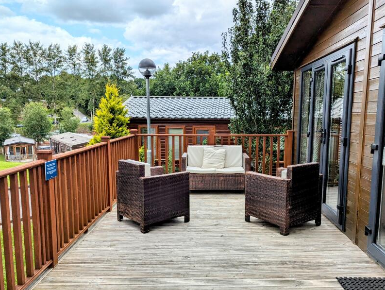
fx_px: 345
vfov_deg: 45.4
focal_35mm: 31
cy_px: 164
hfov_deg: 58.2
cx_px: 212
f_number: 1.85
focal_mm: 6.81
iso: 32
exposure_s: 1/1258
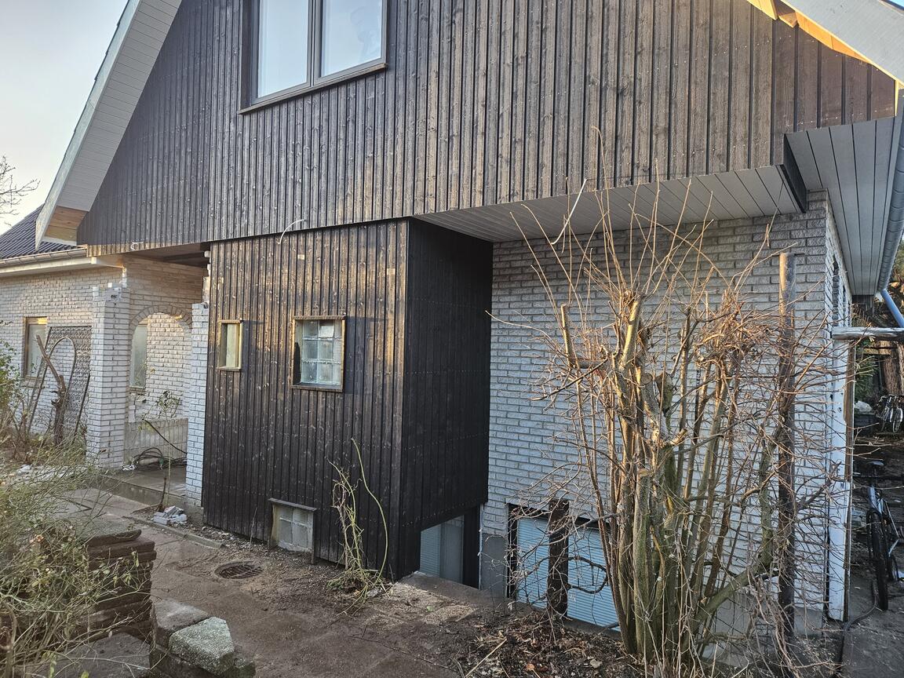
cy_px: 339
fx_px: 601
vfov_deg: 58.9
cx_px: 452
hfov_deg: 73.9
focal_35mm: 23
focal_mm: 5.4
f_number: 1.8
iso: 250
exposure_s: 1/359
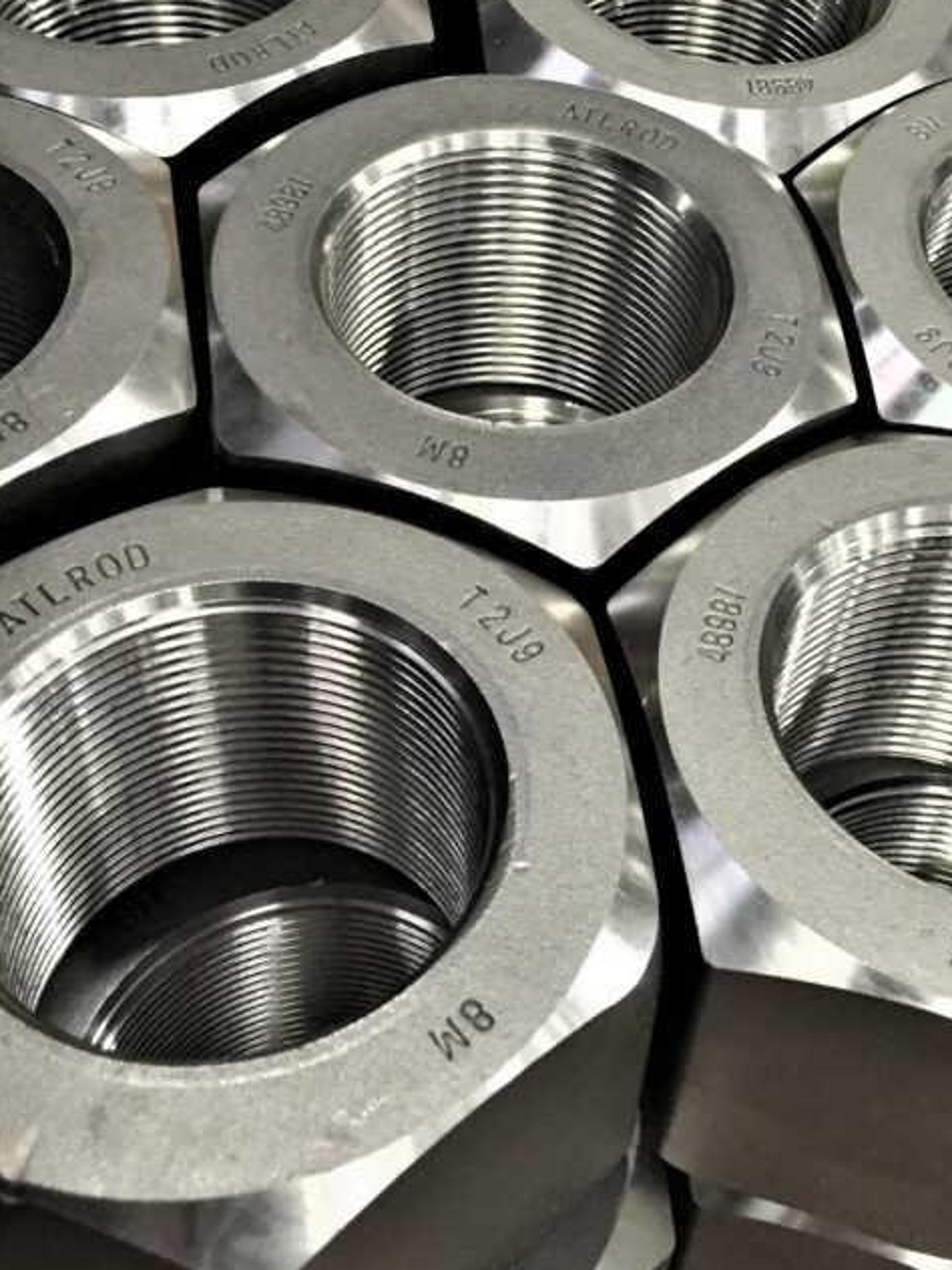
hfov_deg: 30.1
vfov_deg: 39.9
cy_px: 422
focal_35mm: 47
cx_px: 765
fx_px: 1723
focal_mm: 4.15
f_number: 2.2
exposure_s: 1/30
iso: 160
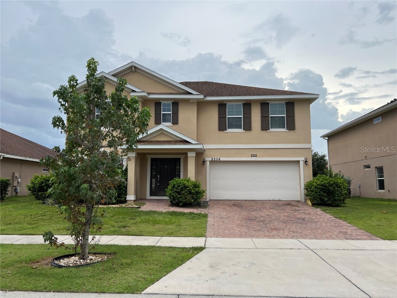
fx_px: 298
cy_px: 149
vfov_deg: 53.1
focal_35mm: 26
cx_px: 198
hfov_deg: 67.3
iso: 50
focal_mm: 5.7
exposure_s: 1/1252
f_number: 1.5
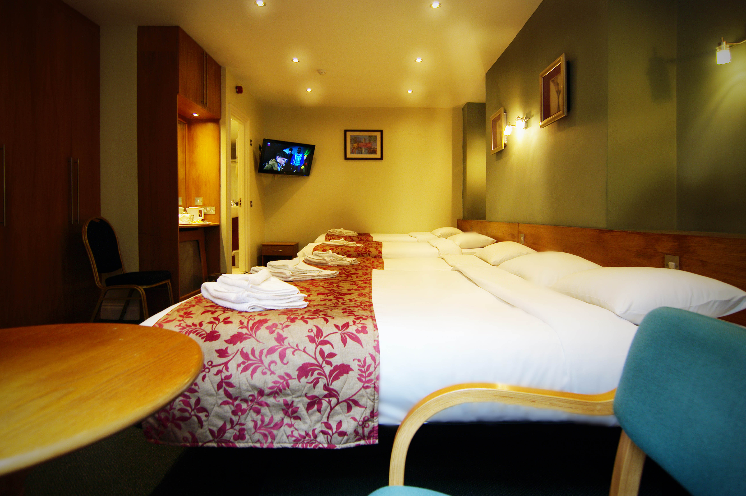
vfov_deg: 67.3
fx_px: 373
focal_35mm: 18
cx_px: 373
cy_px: 248
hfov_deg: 90.1
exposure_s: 1/20
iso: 200
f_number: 4
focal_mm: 12
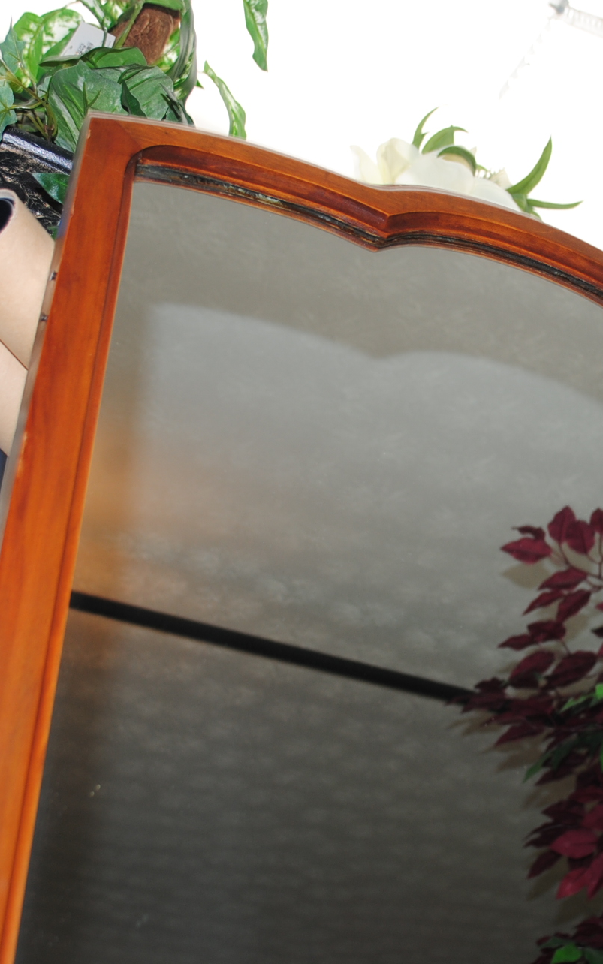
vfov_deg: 34.0
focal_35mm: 60
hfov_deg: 21.4
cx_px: 485
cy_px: 481
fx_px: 1577
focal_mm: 26
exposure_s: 1/8
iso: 100
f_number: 4.2
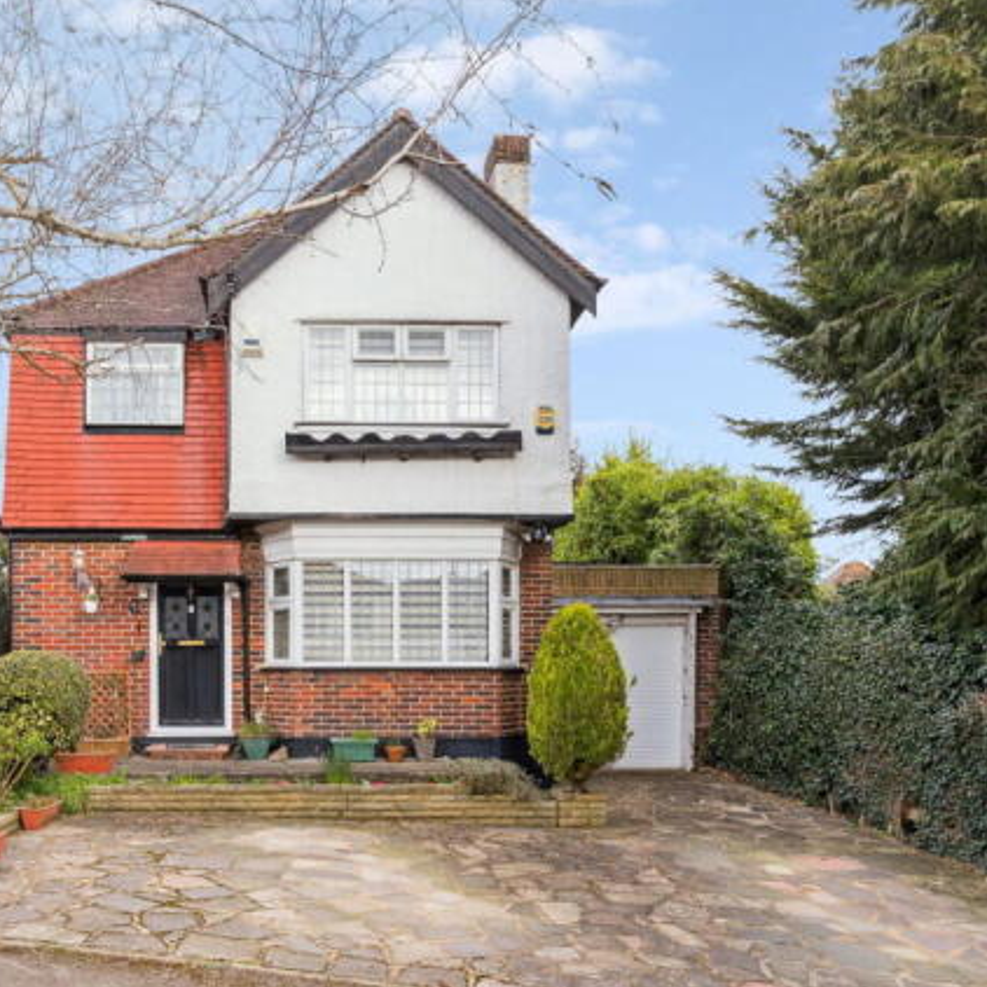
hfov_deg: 54.6
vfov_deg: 55.6
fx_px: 935
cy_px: 488
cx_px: 333
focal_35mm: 29
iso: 800
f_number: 6.3
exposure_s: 1/500
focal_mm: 22
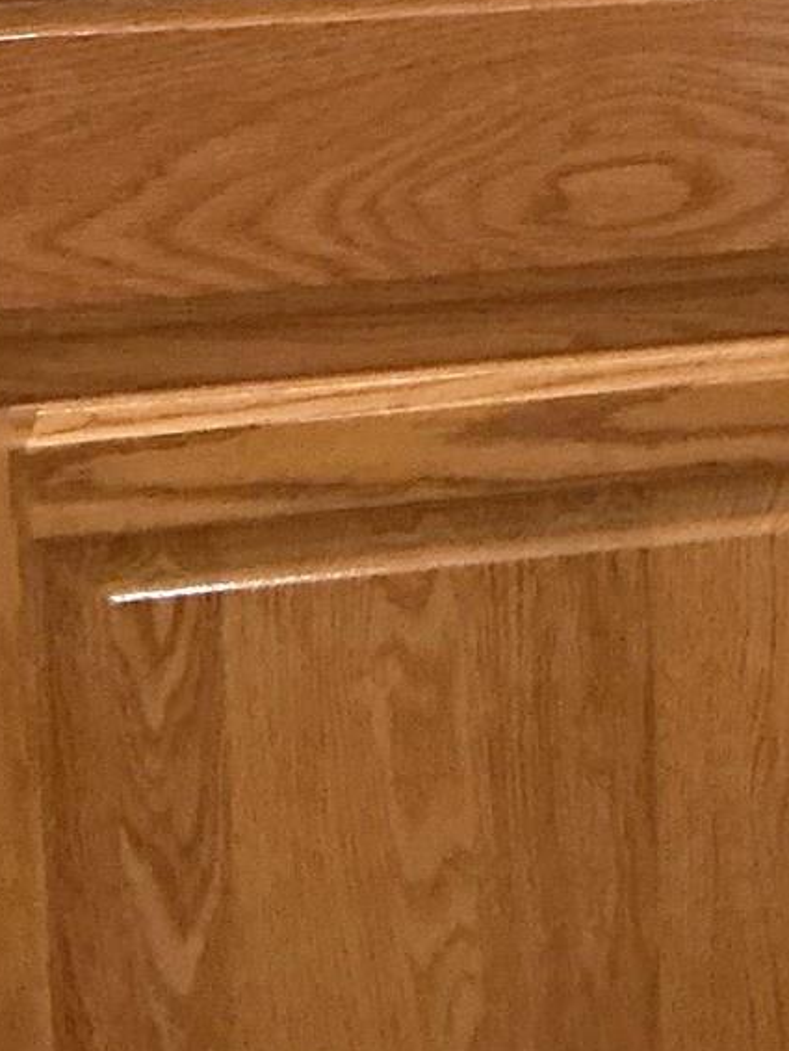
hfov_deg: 12.1
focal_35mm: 118
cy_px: -236
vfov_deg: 16.0
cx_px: 1132
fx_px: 3583
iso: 320
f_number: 1.8
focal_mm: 3
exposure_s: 1/30
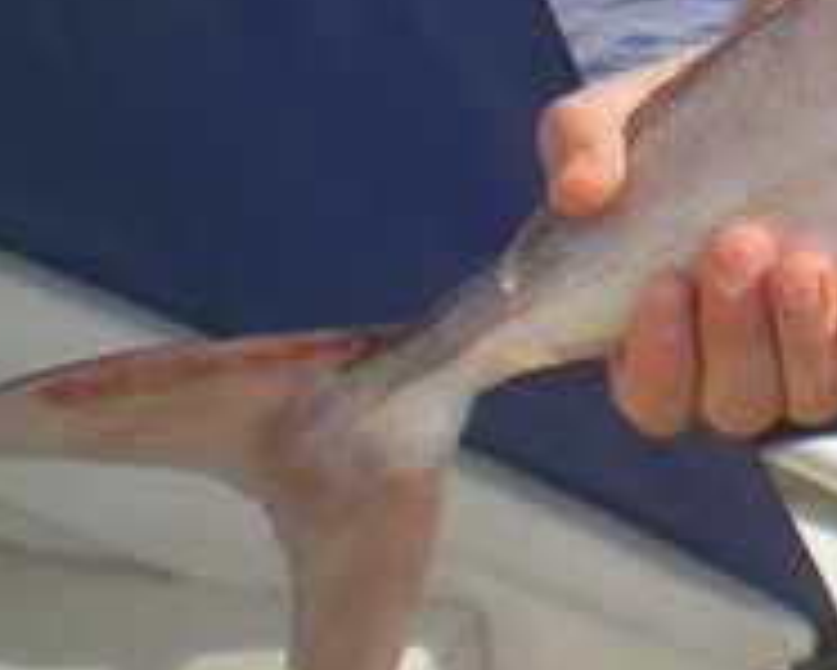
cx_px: 1372
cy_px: -342
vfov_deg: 12.3
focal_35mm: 119
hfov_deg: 14.7
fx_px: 2949
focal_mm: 6.3
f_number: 4.6
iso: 50
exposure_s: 1/320
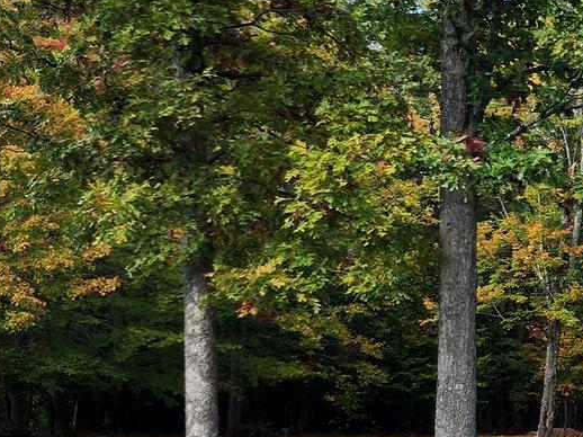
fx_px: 1532
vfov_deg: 16.2
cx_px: 978
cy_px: 230
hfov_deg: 18.1
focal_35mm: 91
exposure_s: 1/356
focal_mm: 6.4
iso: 12
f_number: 1.8
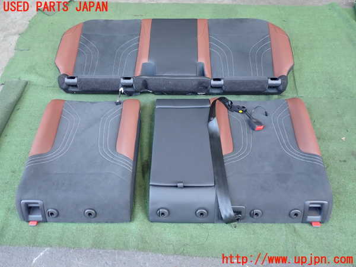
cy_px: 134
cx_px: 178
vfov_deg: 46.8
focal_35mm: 30
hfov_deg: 60.0
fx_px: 309
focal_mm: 5.4
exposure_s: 1/60
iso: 200
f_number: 2.3
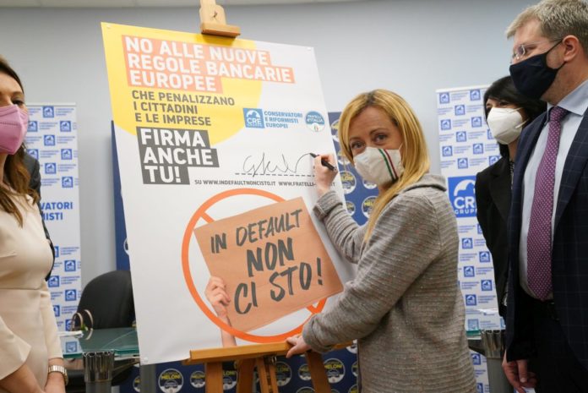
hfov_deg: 38.9
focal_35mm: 51
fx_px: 833
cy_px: 196
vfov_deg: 26.5
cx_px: 294
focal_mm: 51
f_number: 5.6
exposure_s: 1/250
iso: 6400
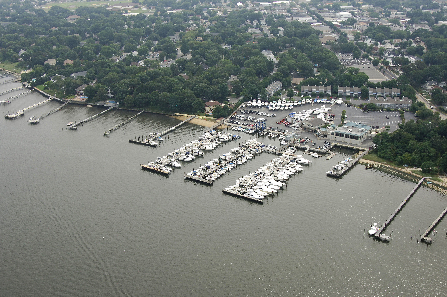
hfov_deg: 43.2
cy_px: 150
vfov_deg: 29.5
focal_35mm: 46
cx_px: 224
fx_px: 565
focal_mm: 29
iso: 400
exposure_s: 1/1000
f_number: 7.1
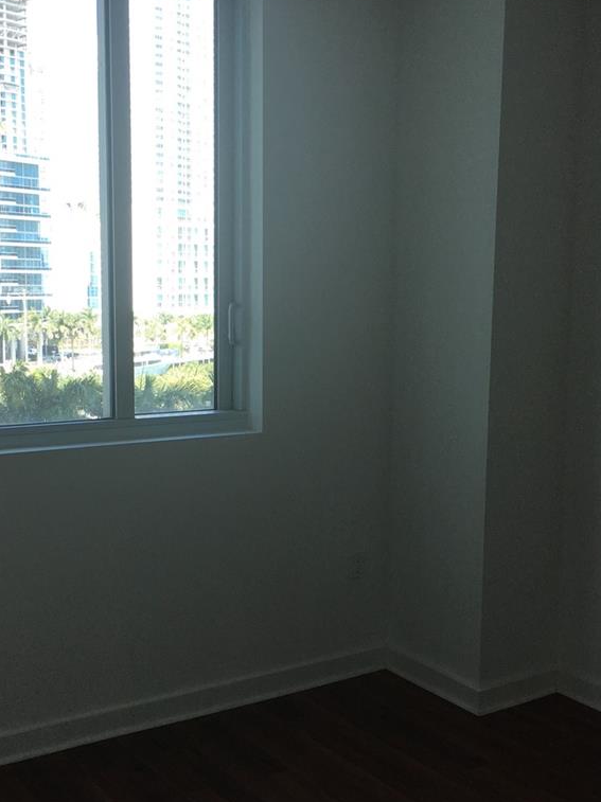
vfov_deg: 41.2
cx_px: 255
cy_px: 433
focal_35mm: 46
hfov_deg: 31.4
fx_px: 1066
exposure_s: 1/120
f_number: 2.2
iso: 32
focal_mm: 4.15
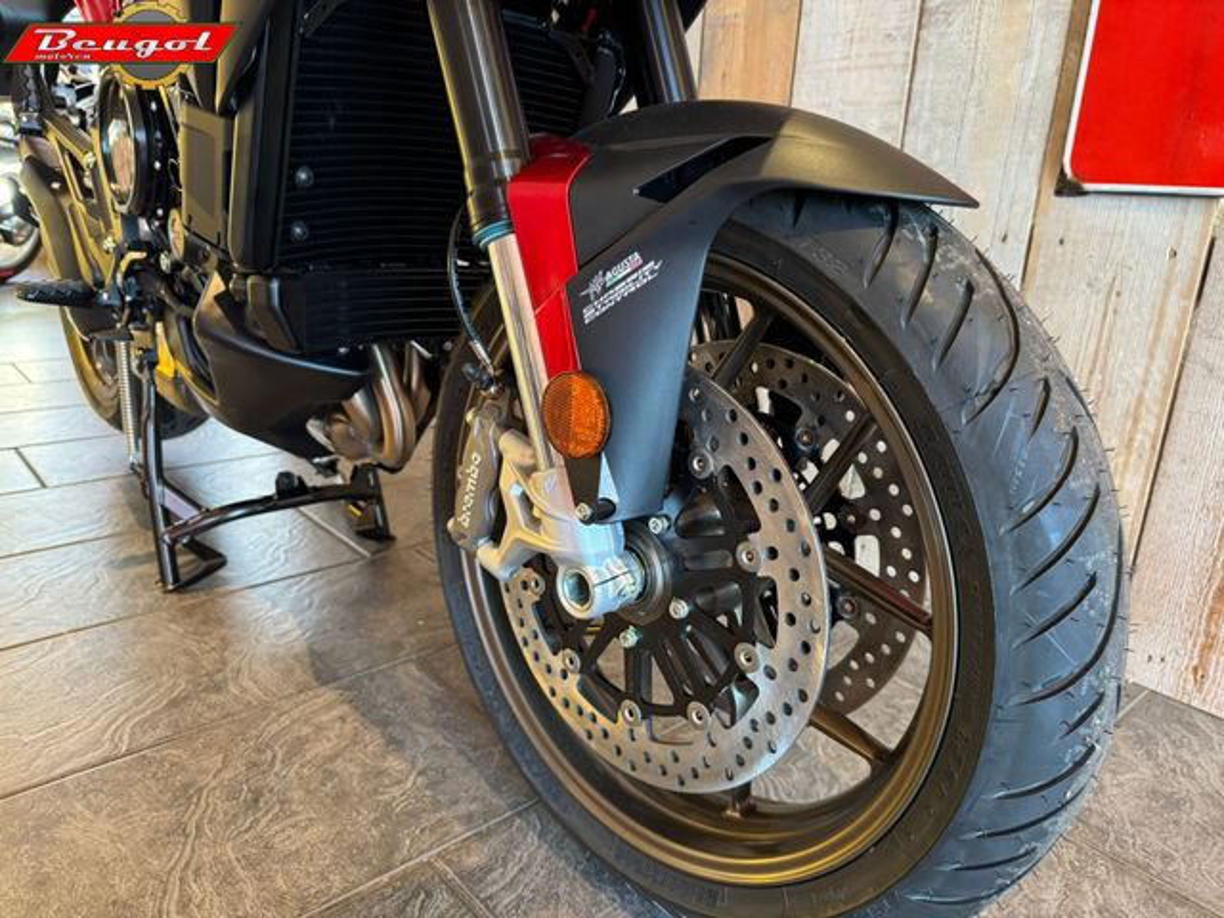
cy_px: 459
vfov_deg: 56.8
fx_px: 849
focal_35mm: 24
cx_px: 612
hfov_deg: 71.6
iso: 500
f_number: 1.78
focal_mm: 6.76
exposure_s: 1/50
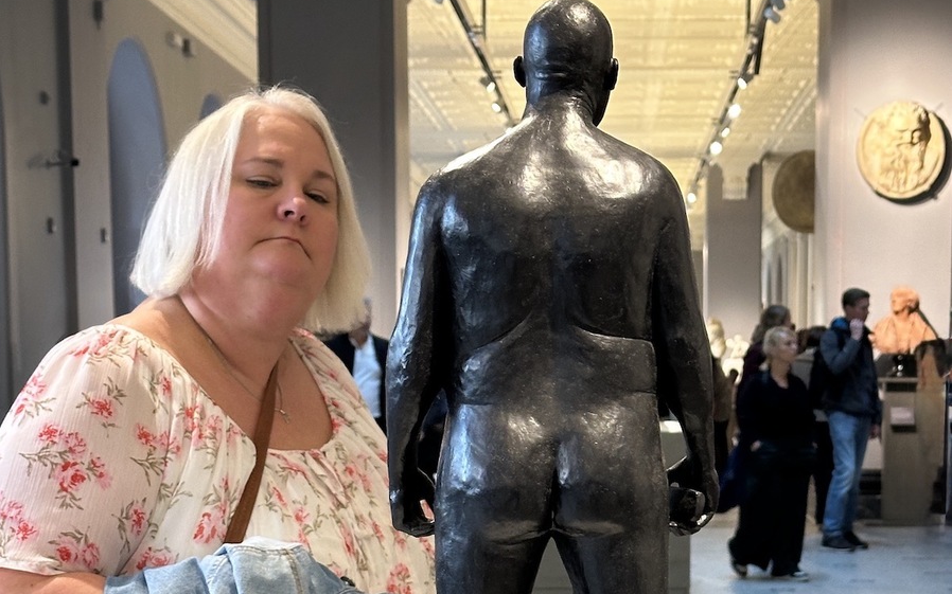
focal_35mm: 68
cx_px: 476
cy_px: 450
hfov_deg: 30.2
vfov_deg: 19.0
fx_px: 1764
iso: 200
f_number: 1.78
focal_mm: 6.86
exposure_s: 1/50
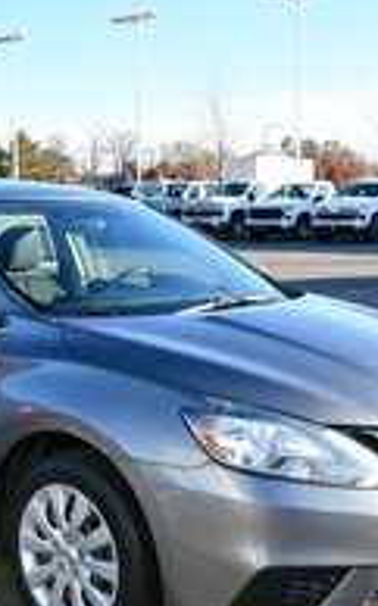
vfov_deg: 32.2
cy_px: 408
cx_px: 106
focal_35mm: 63
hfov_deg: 20.5
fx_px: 1040
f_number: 6.3
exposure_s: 1/250
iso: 200
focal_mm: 20
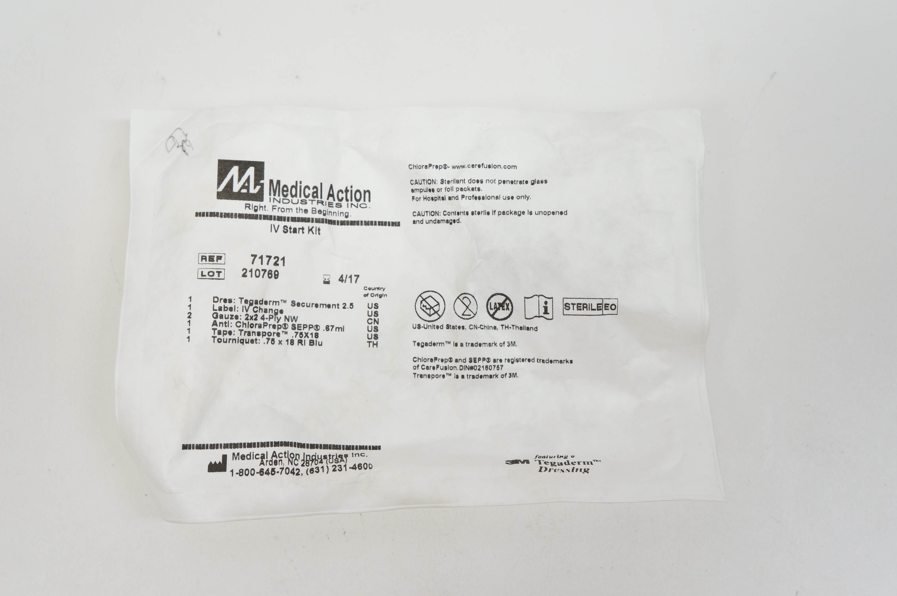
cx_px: 448
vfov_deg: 31.8
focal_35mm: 42
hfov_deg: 46.4
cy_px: 298
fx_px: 1045
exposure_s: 1/80
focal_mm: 28
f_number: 6.3
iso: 400
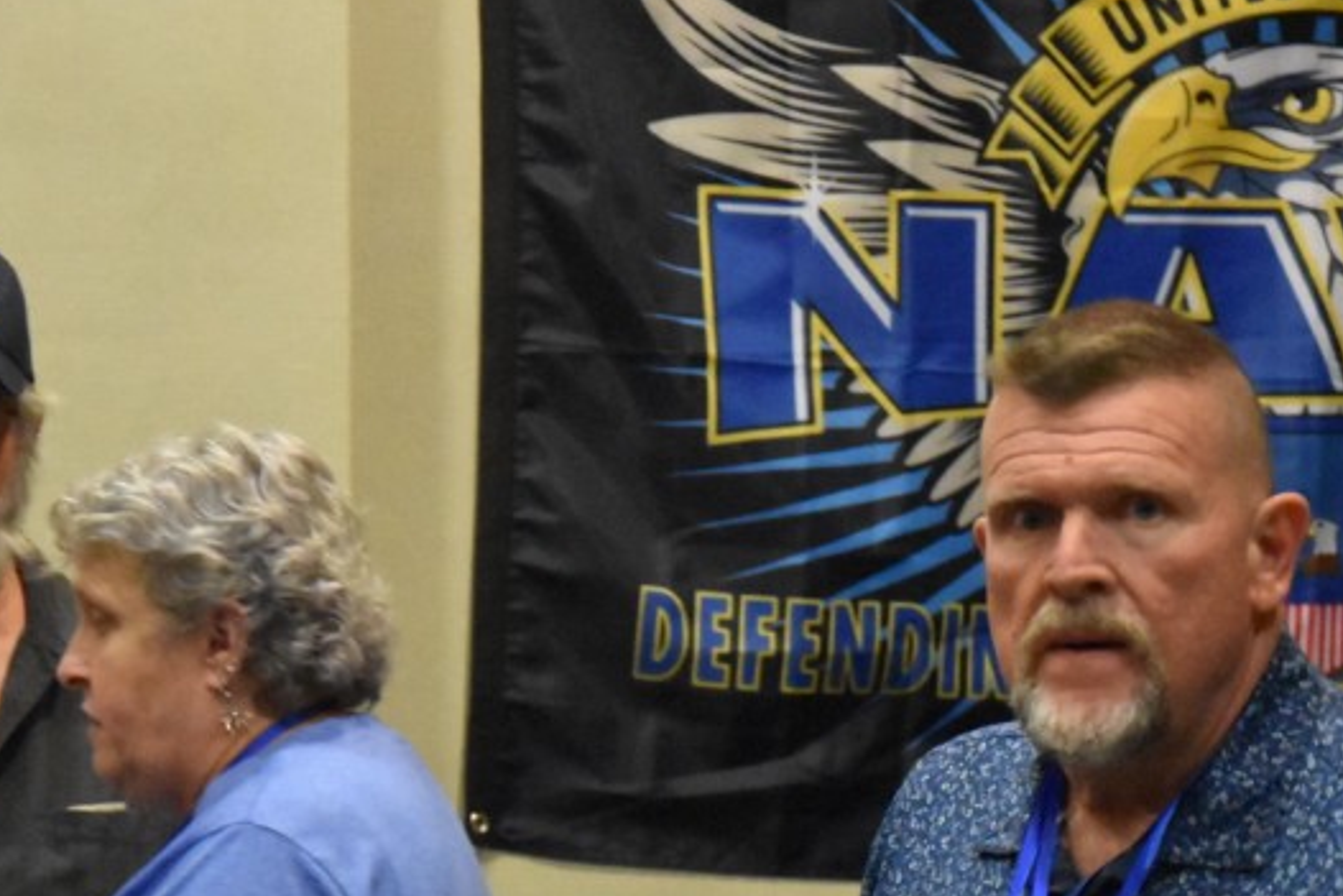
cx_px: 656
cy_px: 620
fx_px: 8582
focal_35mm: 230
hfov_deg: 8.9
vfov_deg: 6.0
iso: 9000
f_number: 5.3
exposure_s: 1/125
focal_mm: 70
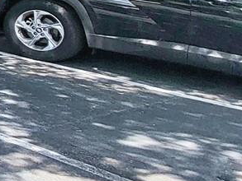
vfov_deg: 17.4
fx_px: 497
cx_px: -418
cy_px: -132
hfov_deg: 13.0
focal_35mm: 71
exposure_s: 1/833
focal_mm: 2.2
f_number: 2.2
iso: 50
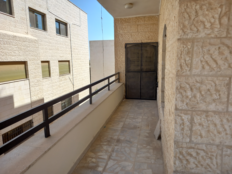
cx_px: 116
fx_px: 168
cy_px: 87
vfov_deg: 54.9
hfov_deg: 69.4
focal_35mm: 25
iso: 25
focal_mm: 4.6
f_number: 2
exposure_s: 1/385
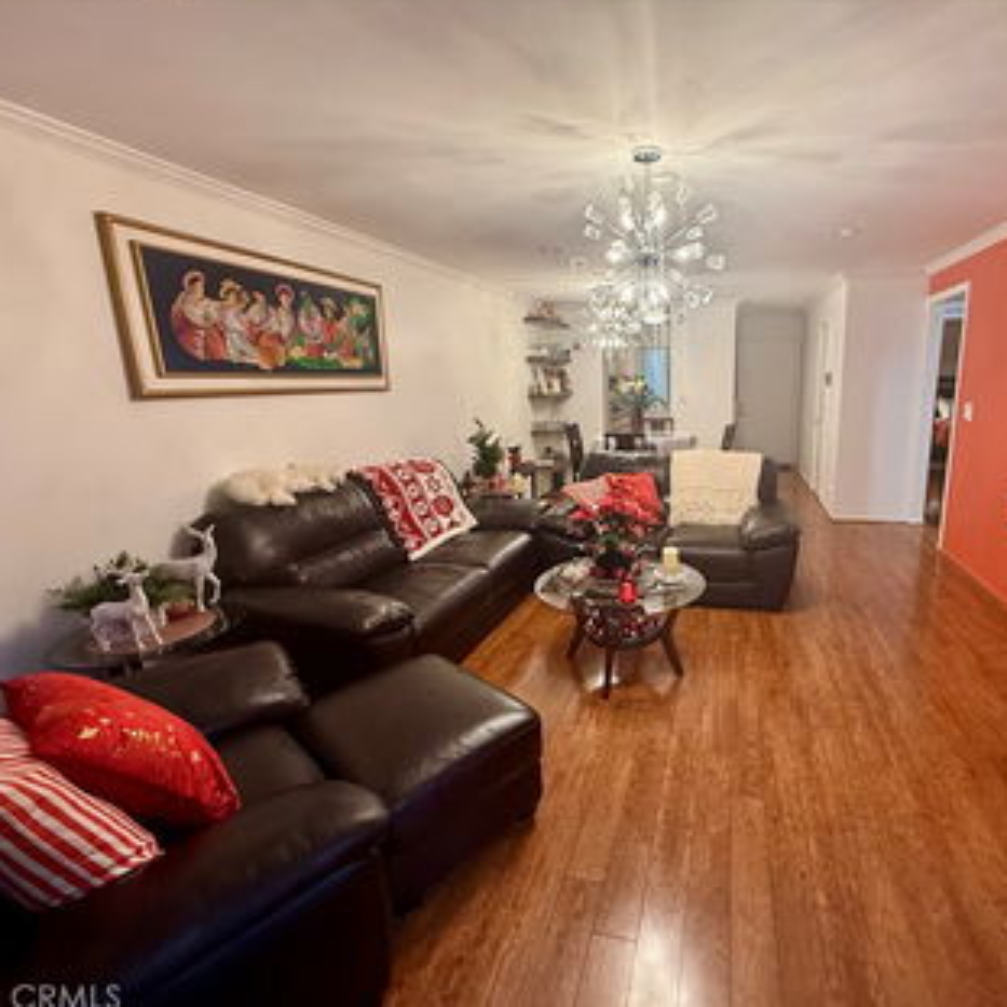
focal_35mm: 17
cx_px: 627
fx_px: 560
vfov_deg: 84.0
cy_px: 499
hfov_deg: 82.5
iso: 320
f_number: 2.2
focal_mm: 2.22
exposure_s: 1/120
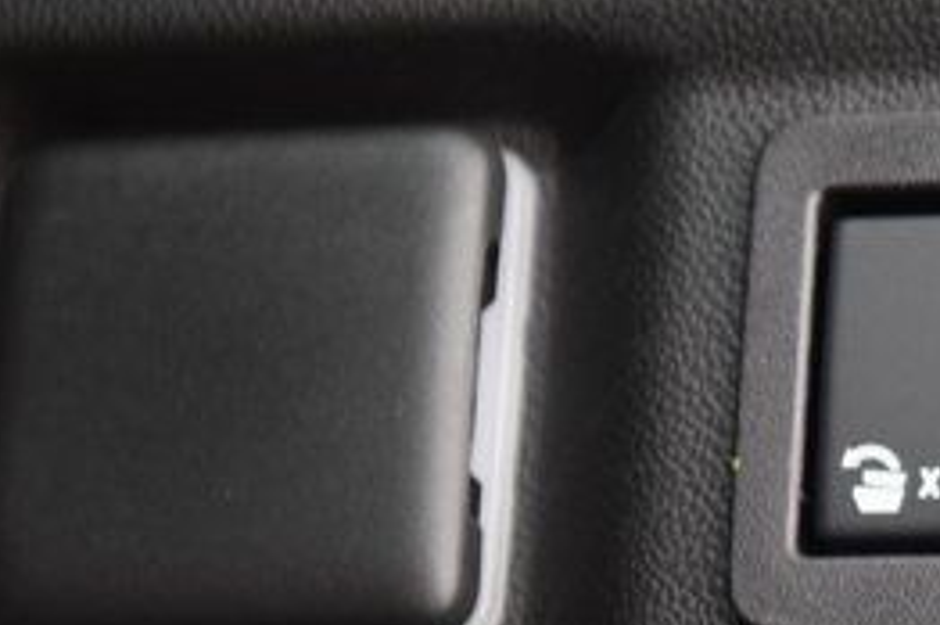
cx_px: 1005
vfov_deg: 5.3
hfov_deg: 8.0
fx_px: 6702
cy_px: 383
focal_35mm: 257
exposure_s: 1/6
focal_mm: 70
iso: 1600
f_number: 2.8
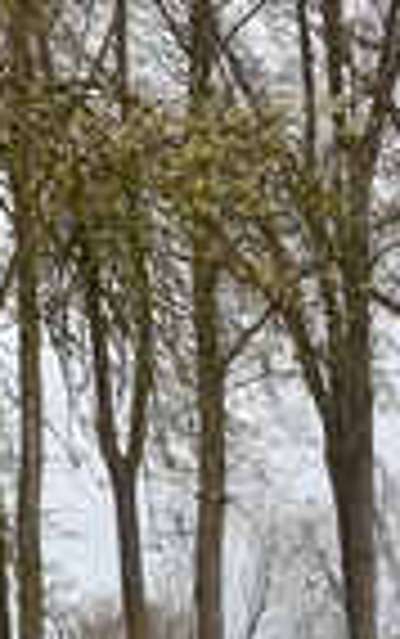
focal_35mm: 232
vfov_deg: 9.0
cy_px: 468
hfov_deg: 5.3
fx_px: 4038
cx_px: -831
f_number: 11
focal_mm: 36
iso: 200
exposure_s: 1/100
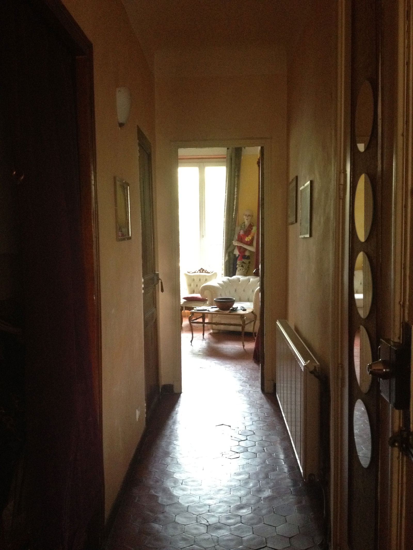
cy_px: 275
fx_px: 557
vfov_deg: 52.6
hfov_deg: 40.7
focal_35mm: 35
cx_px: 206
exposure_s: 1/20
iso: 400
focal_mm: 4.28
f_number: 2.4
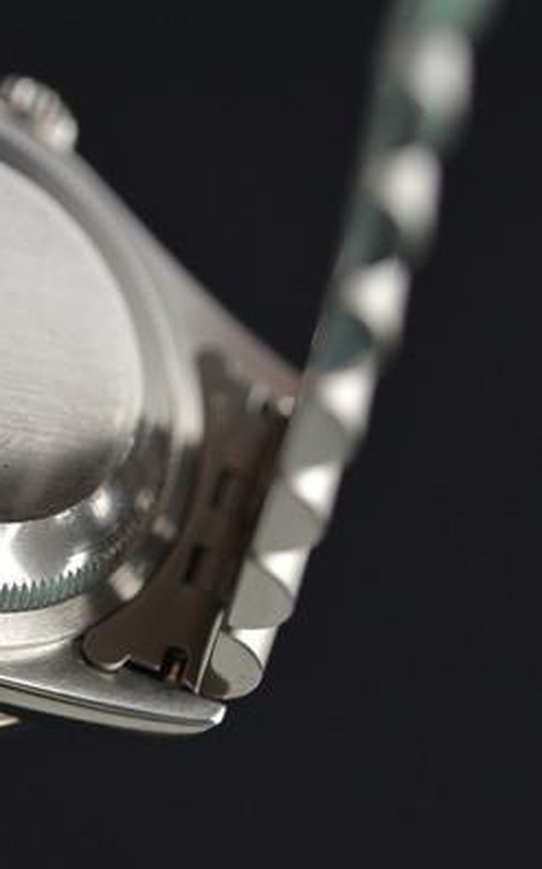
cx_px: -86
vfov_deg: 15.0
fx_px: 3290
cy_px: 432
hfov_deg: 9.3
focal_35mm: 139
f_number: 4.5
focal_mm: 60
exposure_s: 1/320
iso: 400
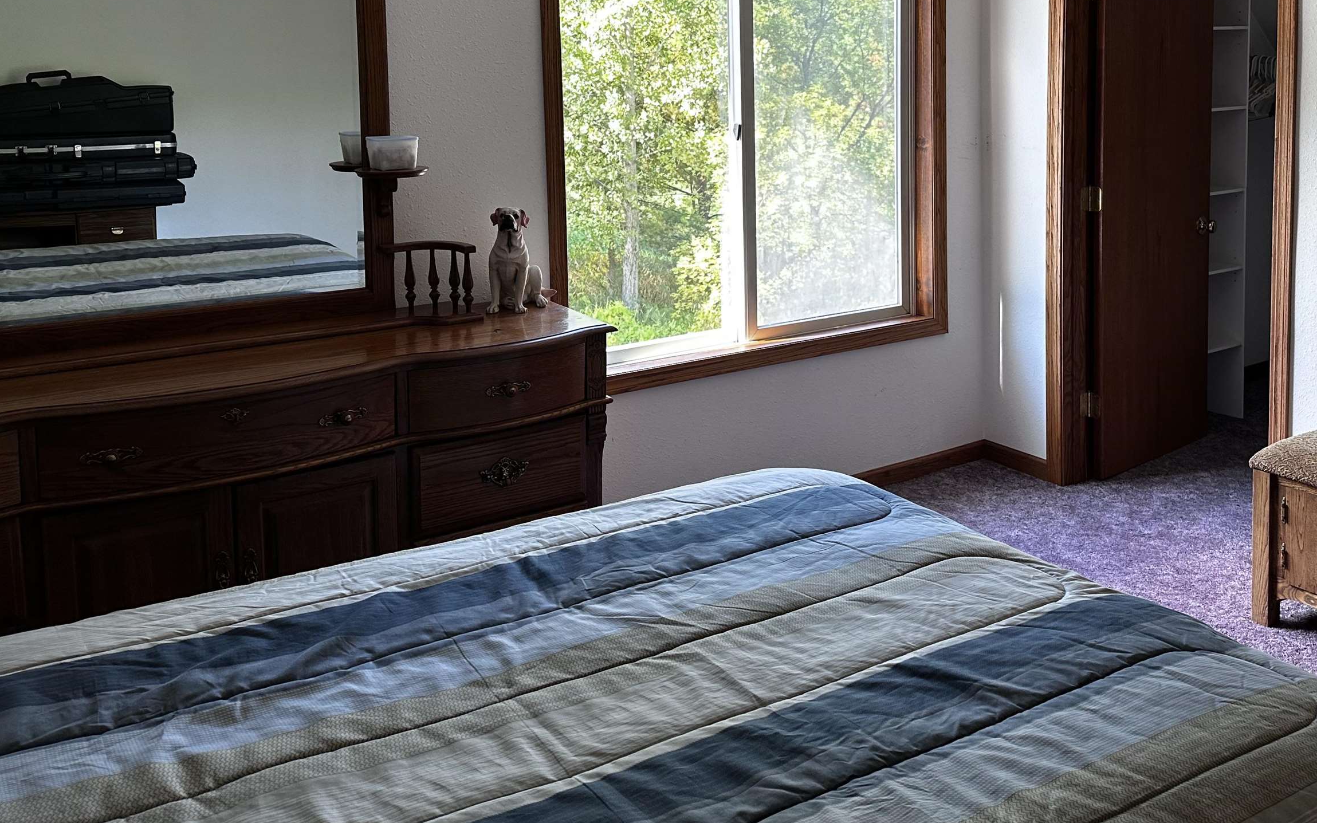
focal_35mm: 34
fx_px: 1220
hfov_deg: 56.5
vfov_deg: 36.2
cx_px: 750
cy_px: 184
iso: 100
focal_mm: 6.86
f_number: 1.78
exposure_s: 1/121
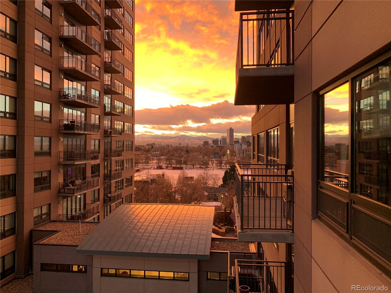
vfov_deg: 53.1
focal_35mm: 26
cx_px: 196
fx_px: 294
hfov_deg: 67.3
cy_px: 146
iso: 100
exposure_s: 1/60
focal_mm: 4.25
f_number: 1.8
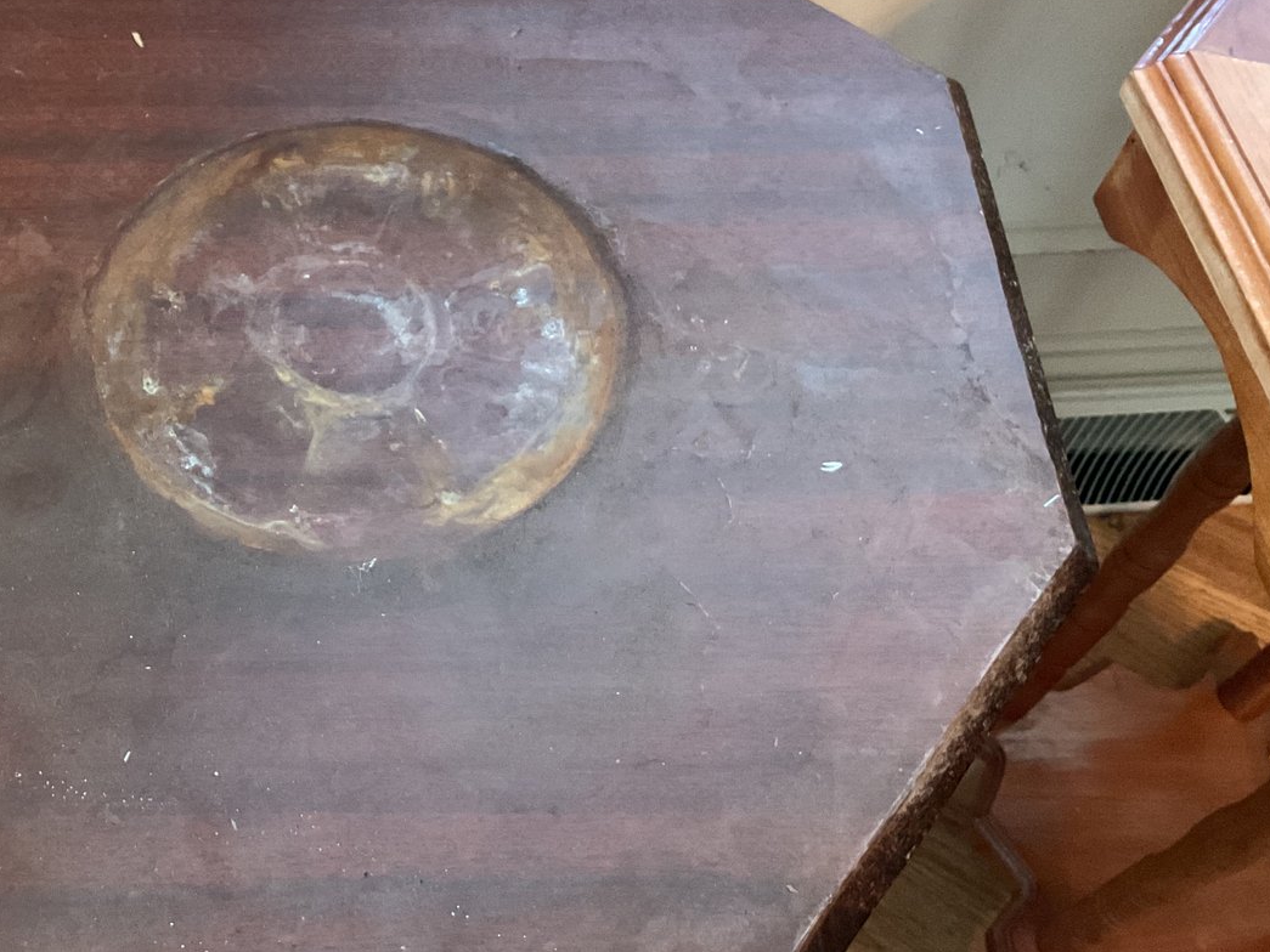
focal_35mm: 42
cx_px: 368
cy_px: 458
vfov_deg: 34.4
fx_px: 1541
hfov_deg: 43.8
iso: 400
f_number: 1.8
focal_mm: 3
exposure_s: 1/30
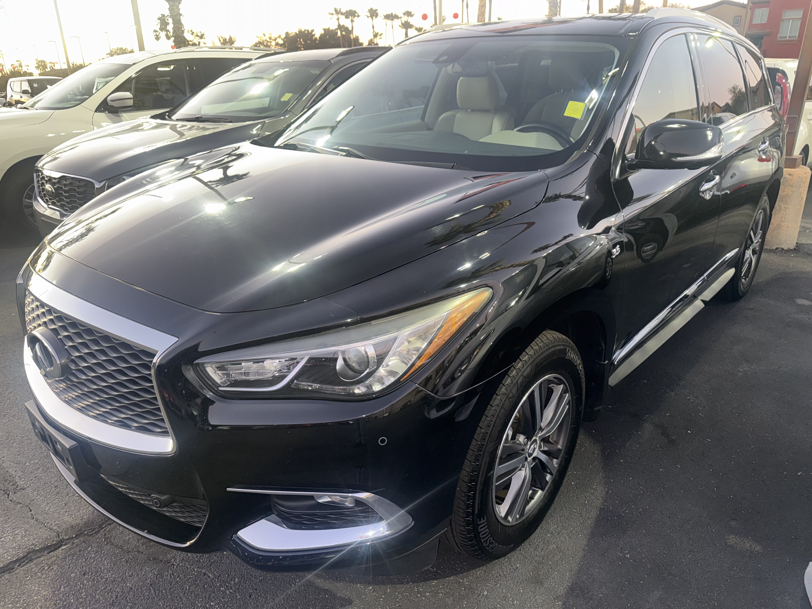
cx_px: 406
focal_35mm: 24
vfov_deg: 56.8
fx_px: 563
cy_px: 304
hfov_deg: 71.6
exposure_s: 1/17
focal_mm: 6.76
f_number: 1.78
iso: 80
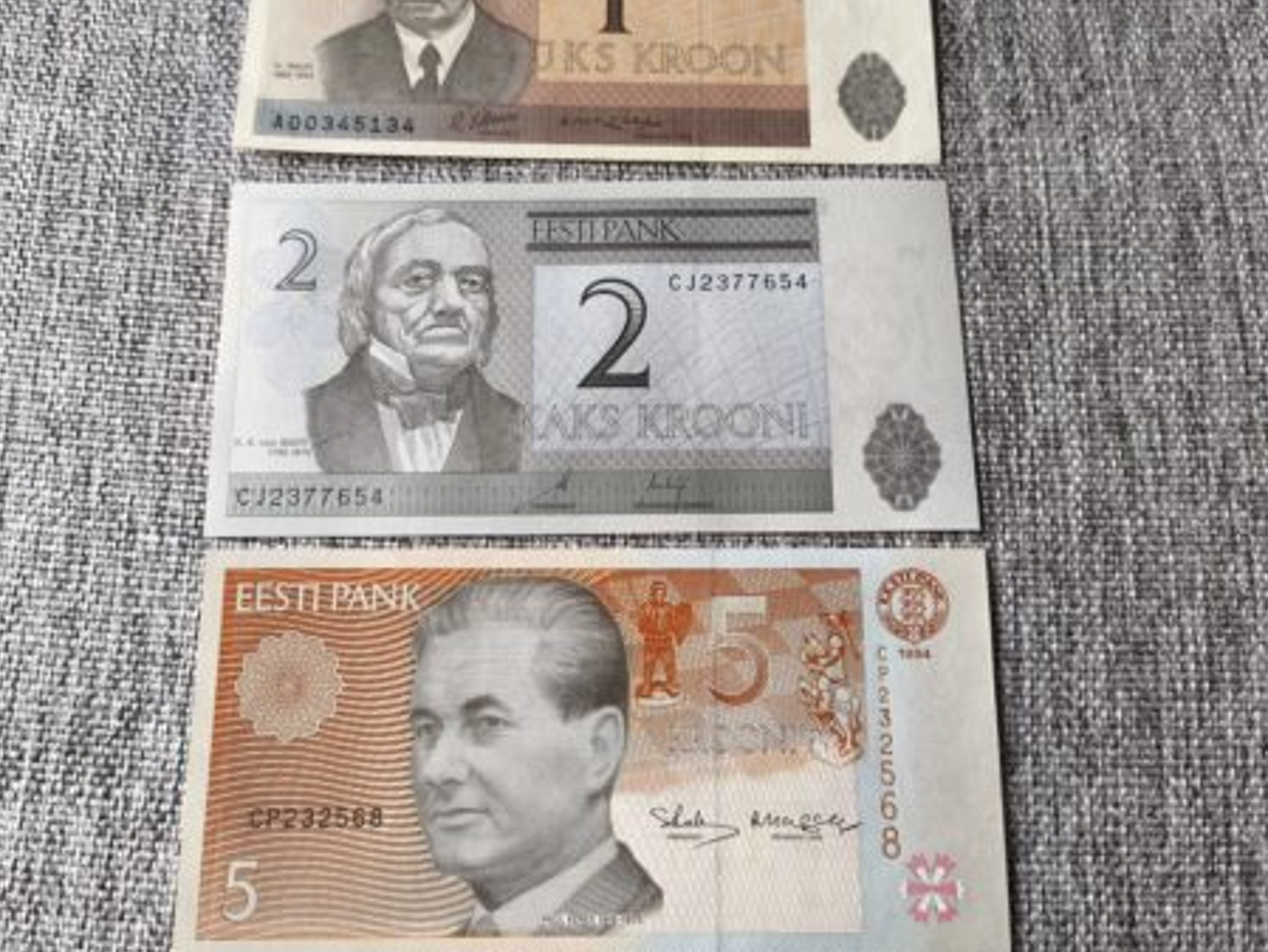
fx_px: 1026
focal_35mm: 28
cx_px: 624
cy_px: 415
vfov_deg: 49.6
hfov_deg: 63.4
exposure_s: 1/50
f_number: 1.7
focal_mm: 5.35
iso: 800
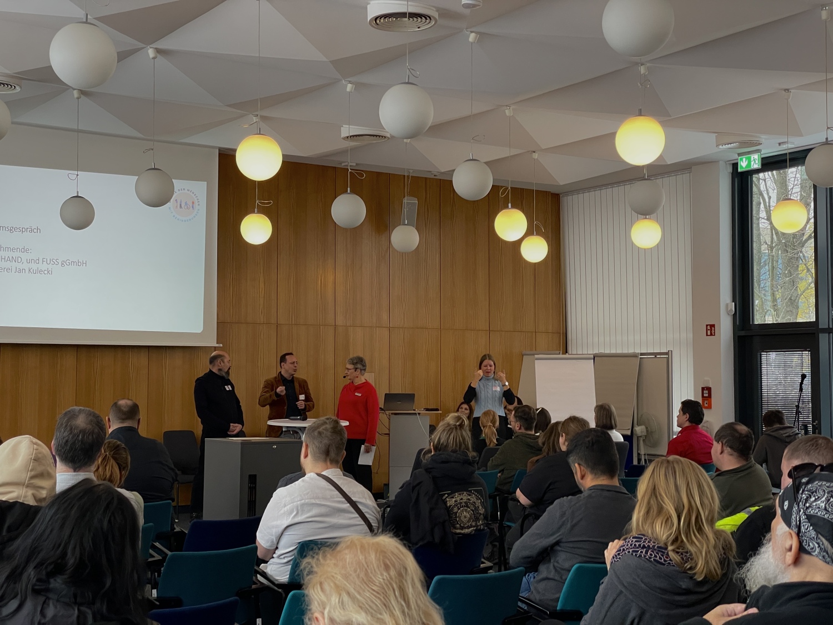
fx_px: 1251
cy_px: 312
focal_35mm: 52
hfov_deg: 36.8
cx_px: 416
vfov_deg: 28.0
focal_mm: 6
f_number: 2
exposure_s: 1/99
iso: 200
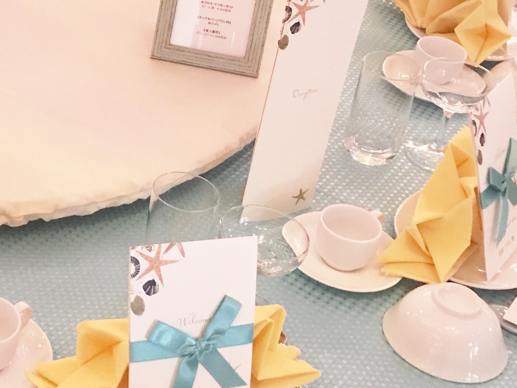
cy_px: 27
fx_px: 1210
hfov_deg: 22.4
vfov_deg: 17.9
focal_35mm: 81
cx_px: -90
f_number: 1.8
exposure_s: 1/6
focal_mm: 3.99
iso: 100
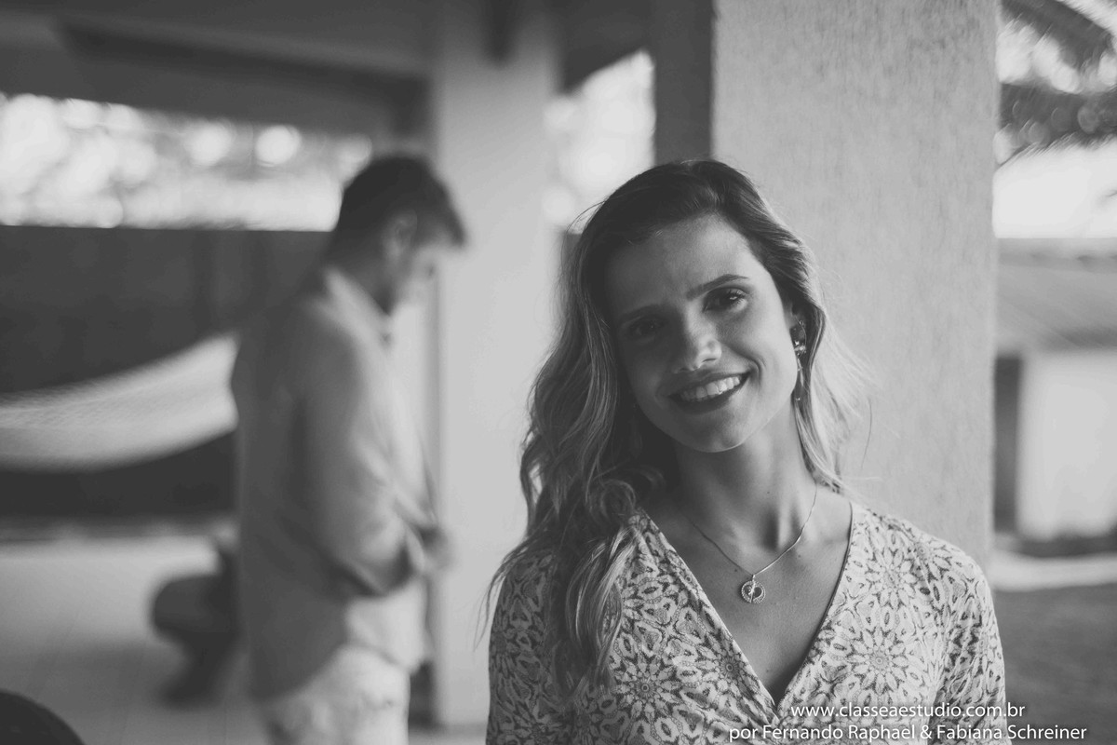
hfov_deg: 39.6
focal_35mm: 50
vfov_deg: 27.0
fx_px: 1551
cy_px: 372
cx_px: 558
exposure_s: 1/2000
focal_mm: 50
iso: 800
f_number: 1.8
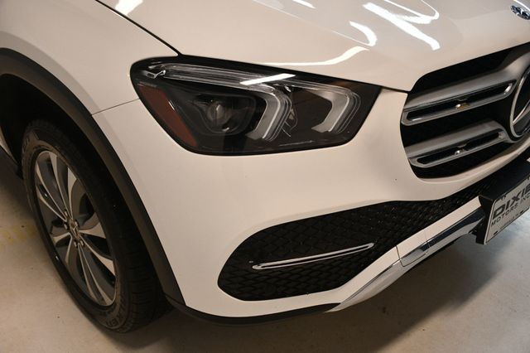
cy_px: 176
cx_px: 265
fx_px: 530
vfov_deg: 36.8
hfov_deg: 53.2
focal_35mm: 36
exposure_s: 1/160
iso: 800
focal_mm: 24
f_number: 3.8
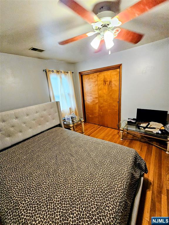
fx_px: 85
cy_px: 112
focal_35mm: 13
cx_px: 84
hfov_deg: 89.9
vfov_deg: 106.2
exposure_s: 1/60
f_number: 2.2
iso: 400
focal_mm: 2.2
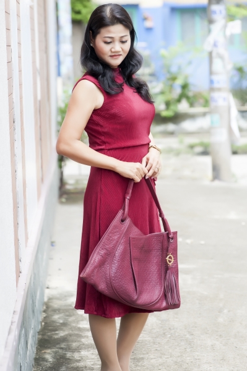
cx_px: 124
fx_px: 1495
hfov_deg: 9.4
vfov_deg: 14.2
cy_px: 186
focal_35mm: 145
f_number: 7.1
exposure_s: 1/200
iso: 400
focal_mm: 145
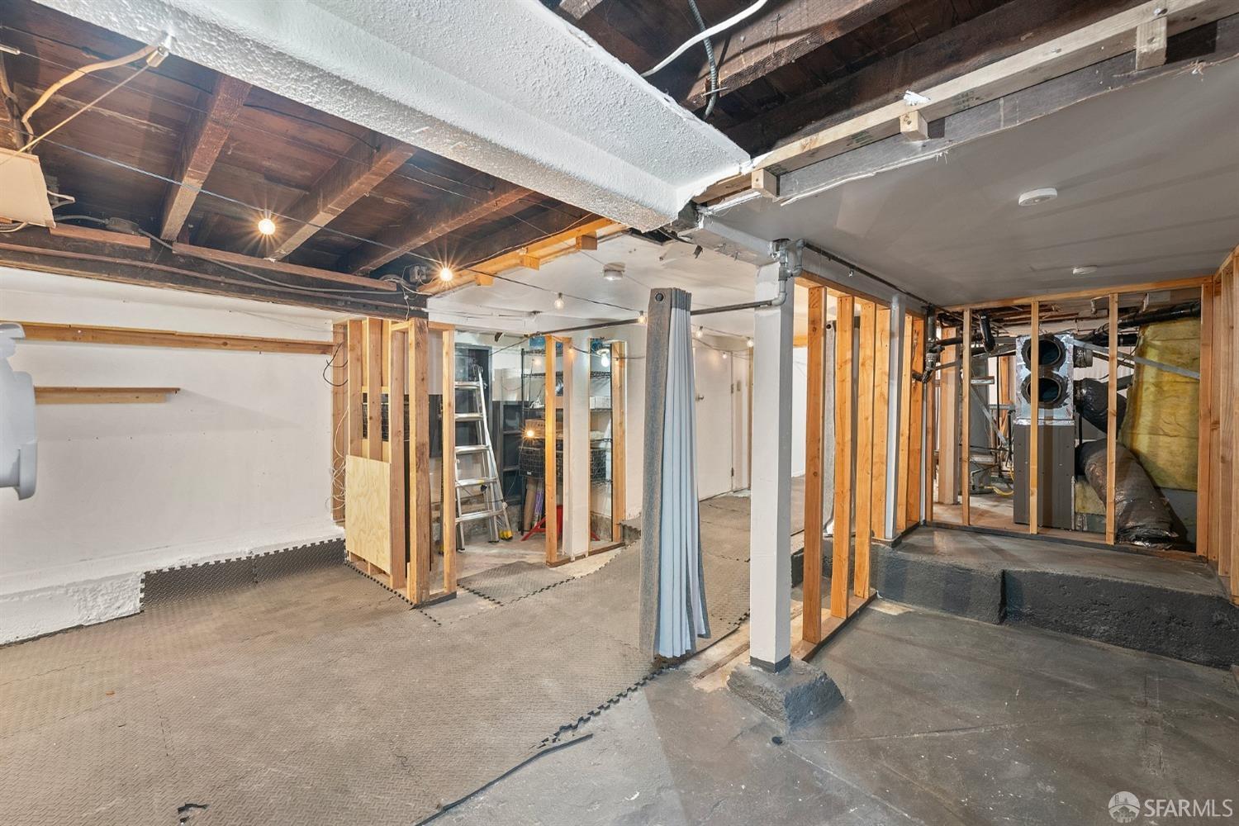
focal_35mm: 14
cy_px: 413
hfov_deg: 104.3
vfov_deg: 81.2
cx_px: 620
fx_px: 482
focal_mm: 14
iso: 640
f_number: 8
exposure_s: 3.2
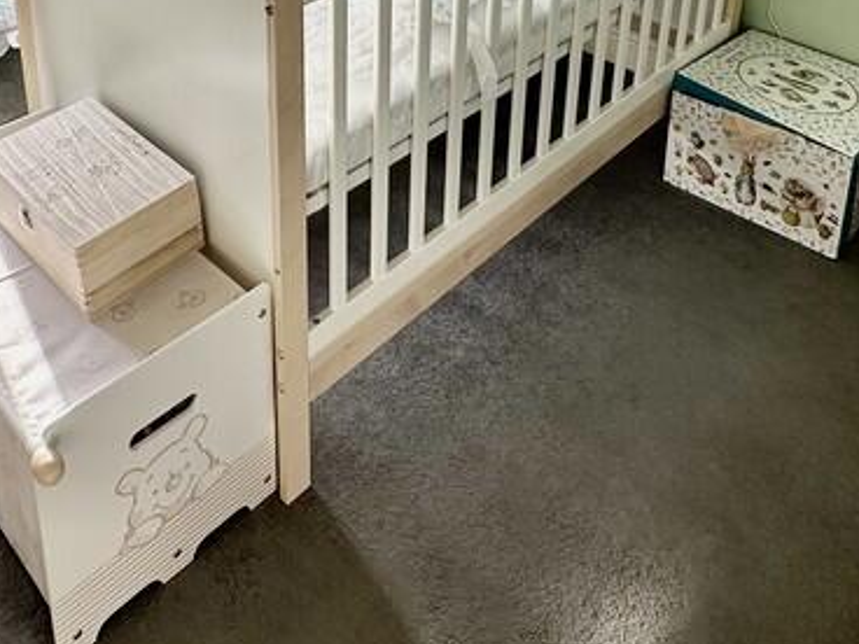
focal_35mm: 39
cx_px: 317
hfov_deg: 47.4
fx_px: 968
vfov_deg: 31.1
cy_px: -124
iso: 40
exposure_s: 1/197
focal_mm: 2.22
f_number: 2.2
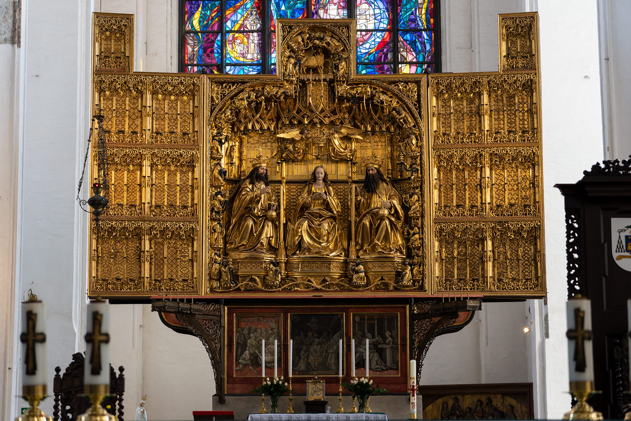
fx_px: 1314
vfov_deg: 18.2
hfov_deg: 27.0
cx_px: 316
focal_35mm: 75
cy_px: 210
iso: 100
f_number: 3.5
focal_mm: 50
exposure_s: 1/60
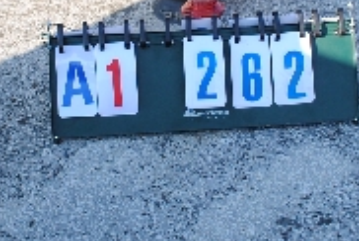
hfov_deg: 21.4
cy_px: -10
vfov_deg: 14.2
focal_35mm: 95
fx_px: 949
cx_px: 162
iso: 100
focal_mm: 18
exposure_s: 1/160
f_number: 6.3
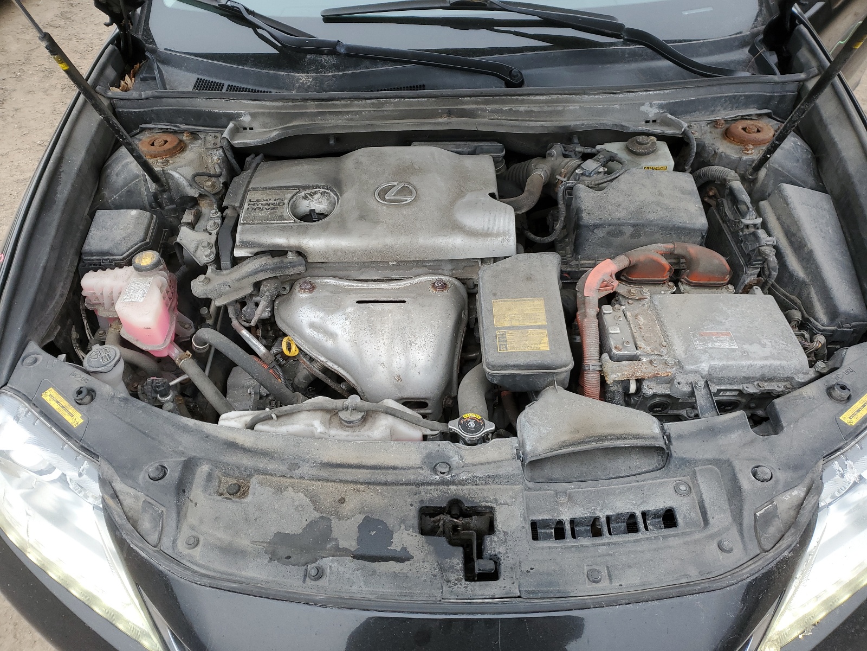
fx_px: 651
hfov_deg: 67.3
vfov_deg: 53.1
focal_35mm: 26
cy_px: 326
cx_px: 434
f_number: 1.5
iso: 50
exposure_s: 1/204
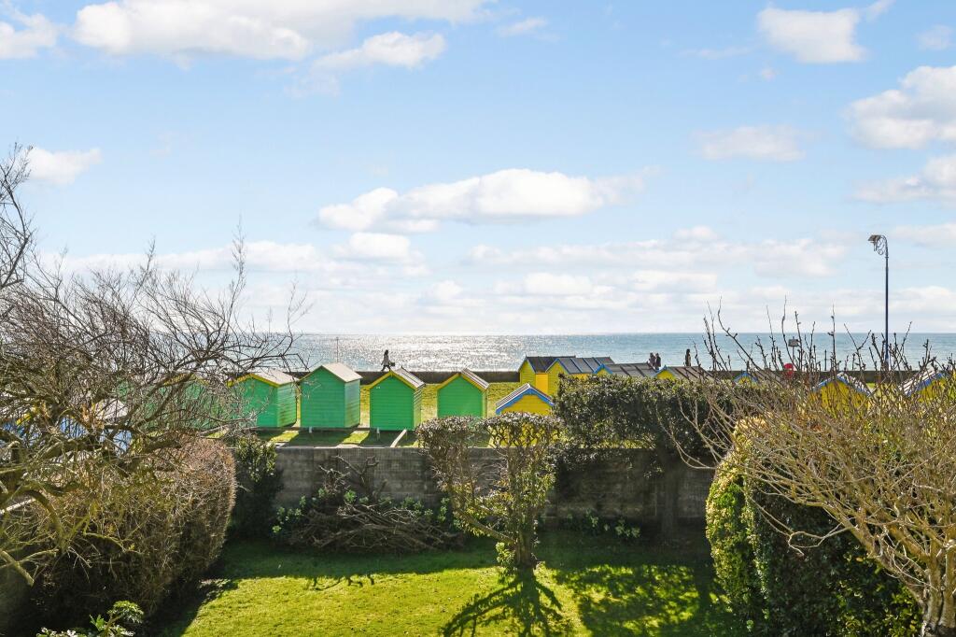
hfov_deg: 61.9
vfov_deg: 43.6
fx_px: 796
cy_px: 318
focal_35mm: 30
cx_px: 478
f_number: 16
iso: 400
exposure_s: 1/640
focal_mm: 30
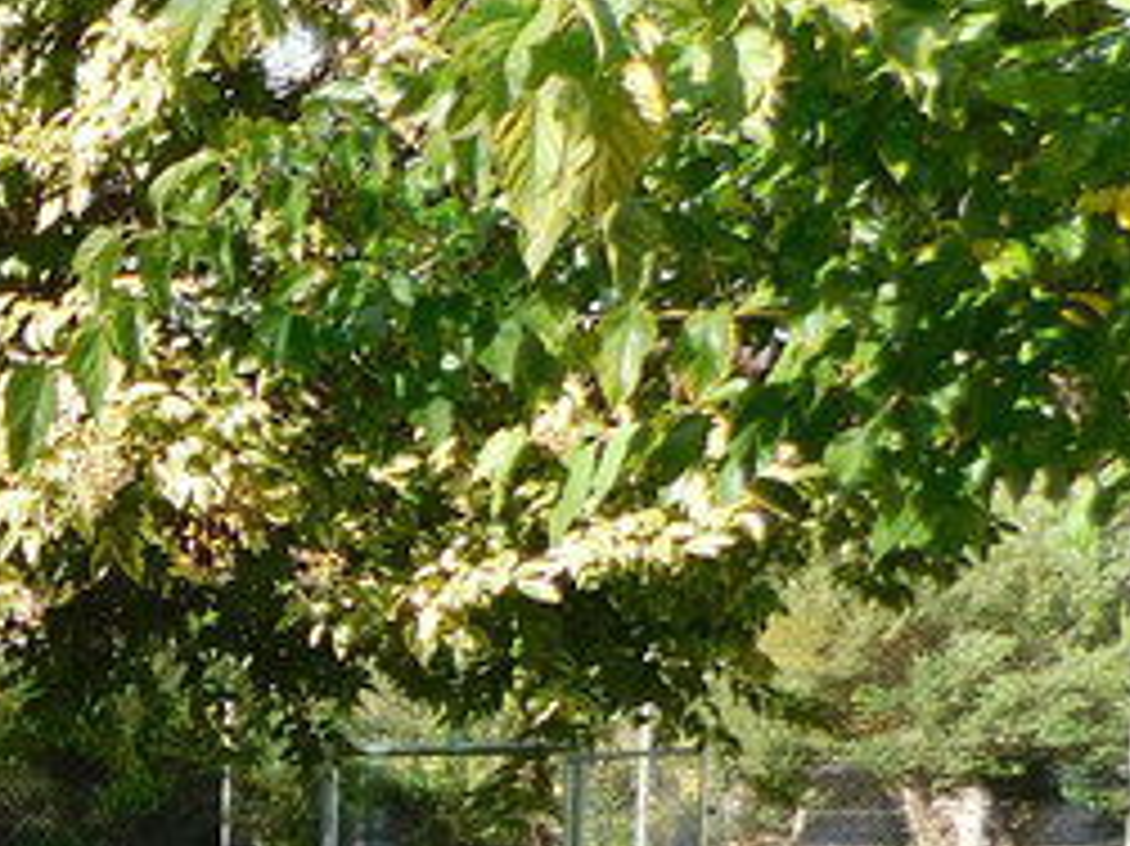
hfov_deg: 16.3
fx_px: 3067
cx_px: -1089
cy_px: 1143
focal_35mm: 94
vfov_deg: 14.9
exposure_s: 1/400
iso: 125
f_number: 3
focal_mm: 4
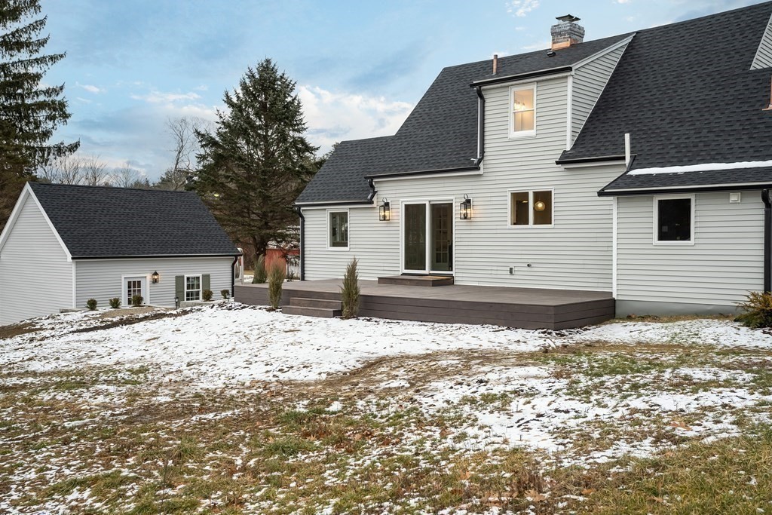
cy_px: 258
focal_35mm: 35
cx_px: 386
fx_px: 751
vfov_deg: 37.9
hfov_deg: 54.4
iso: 800
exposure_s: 1/160
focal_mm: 35
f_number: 5.6
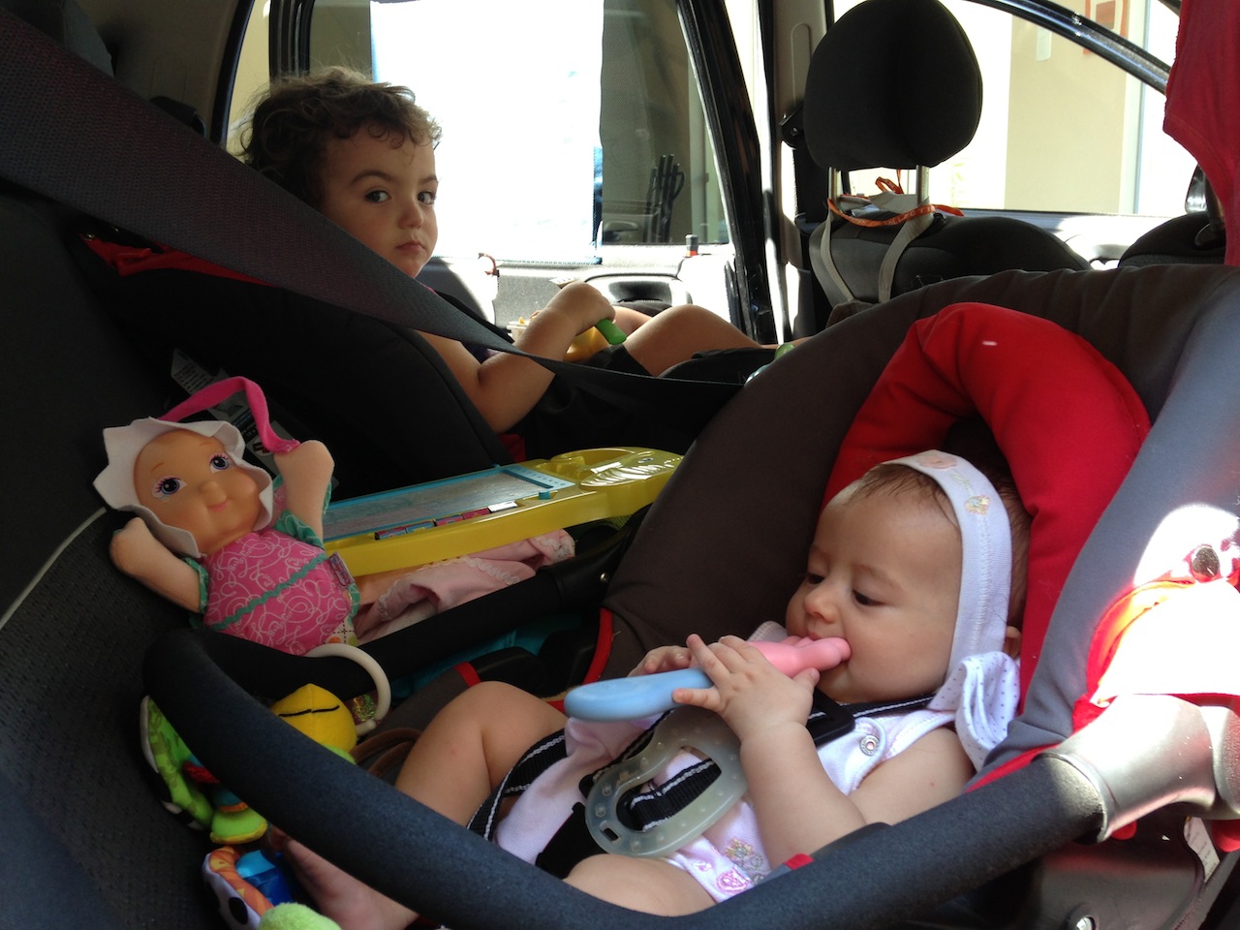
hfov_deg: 55.4
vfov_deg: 42.9
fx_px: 1182
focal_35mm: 33
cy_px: 465
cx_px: 620
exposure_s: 1/30
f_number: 2.4
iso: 50
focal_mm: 4.13
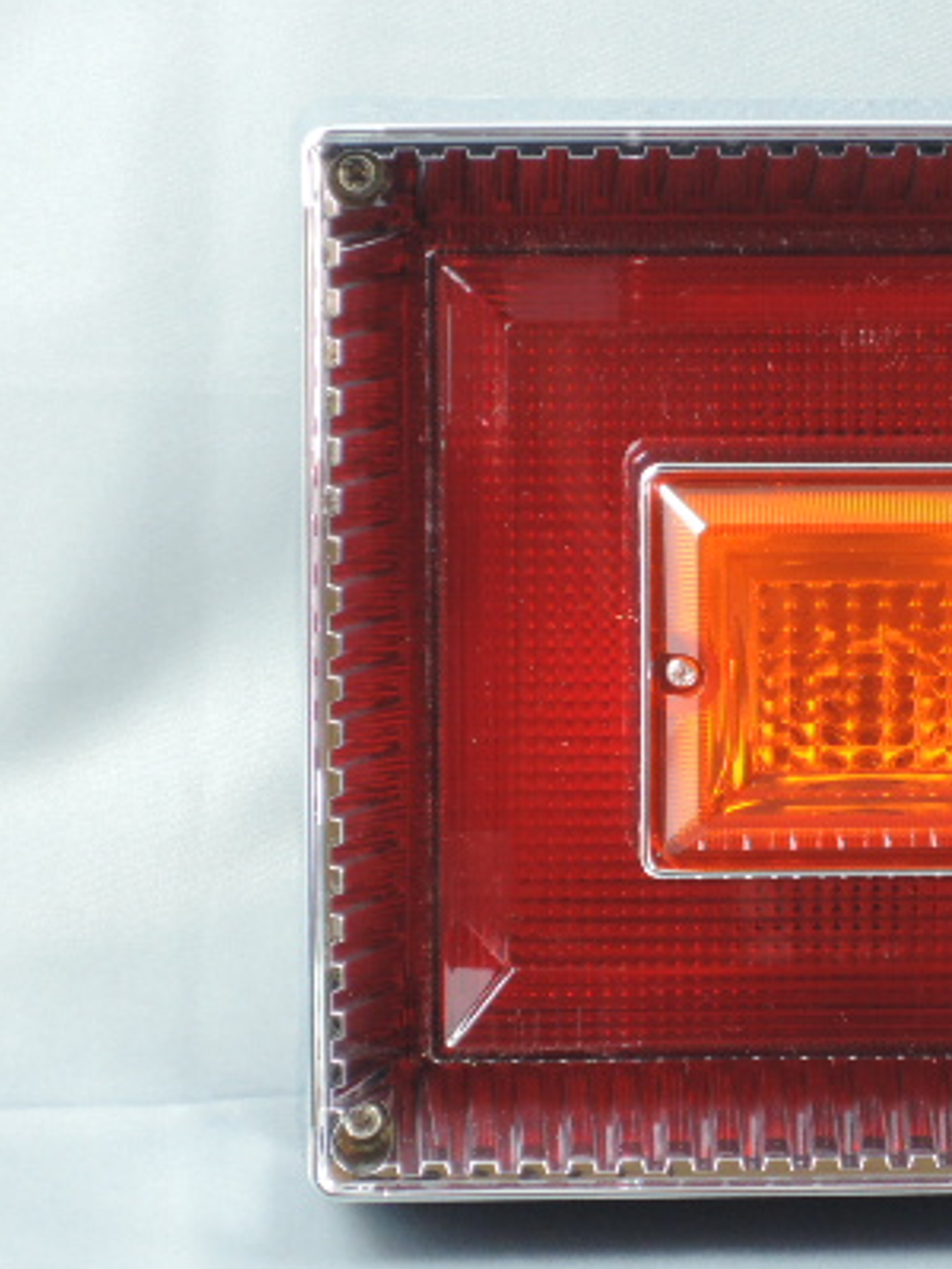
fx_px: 7040
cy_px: 704
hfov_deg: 7.7
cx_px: 854
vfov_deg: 10.3
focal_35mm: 192
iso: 800
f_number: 5.6
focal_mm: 25.5
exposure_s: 1/8
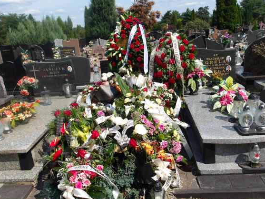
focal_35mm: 31
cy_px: 106
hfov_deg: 58.3
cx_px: 131
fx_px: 237
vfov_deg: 45.4
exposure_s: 1/121
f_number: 10.4
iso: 100
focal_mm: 4.9
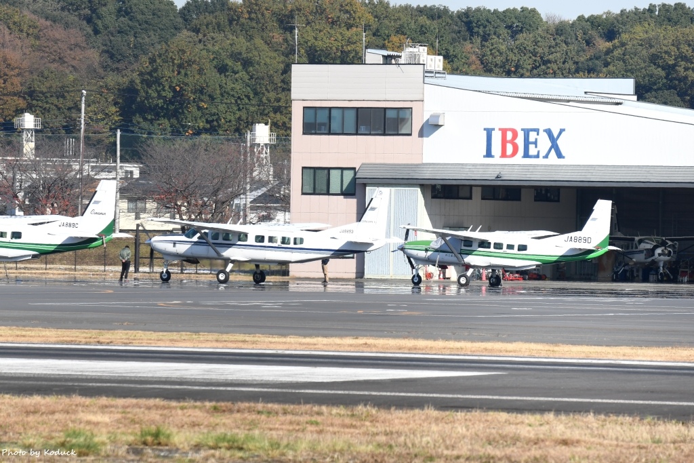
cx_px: 347
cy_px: 232
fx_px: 5784
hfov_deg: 6.9
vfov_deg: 4.6
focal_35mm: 300
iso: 400
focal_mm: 200
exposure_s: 1/800
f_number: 8
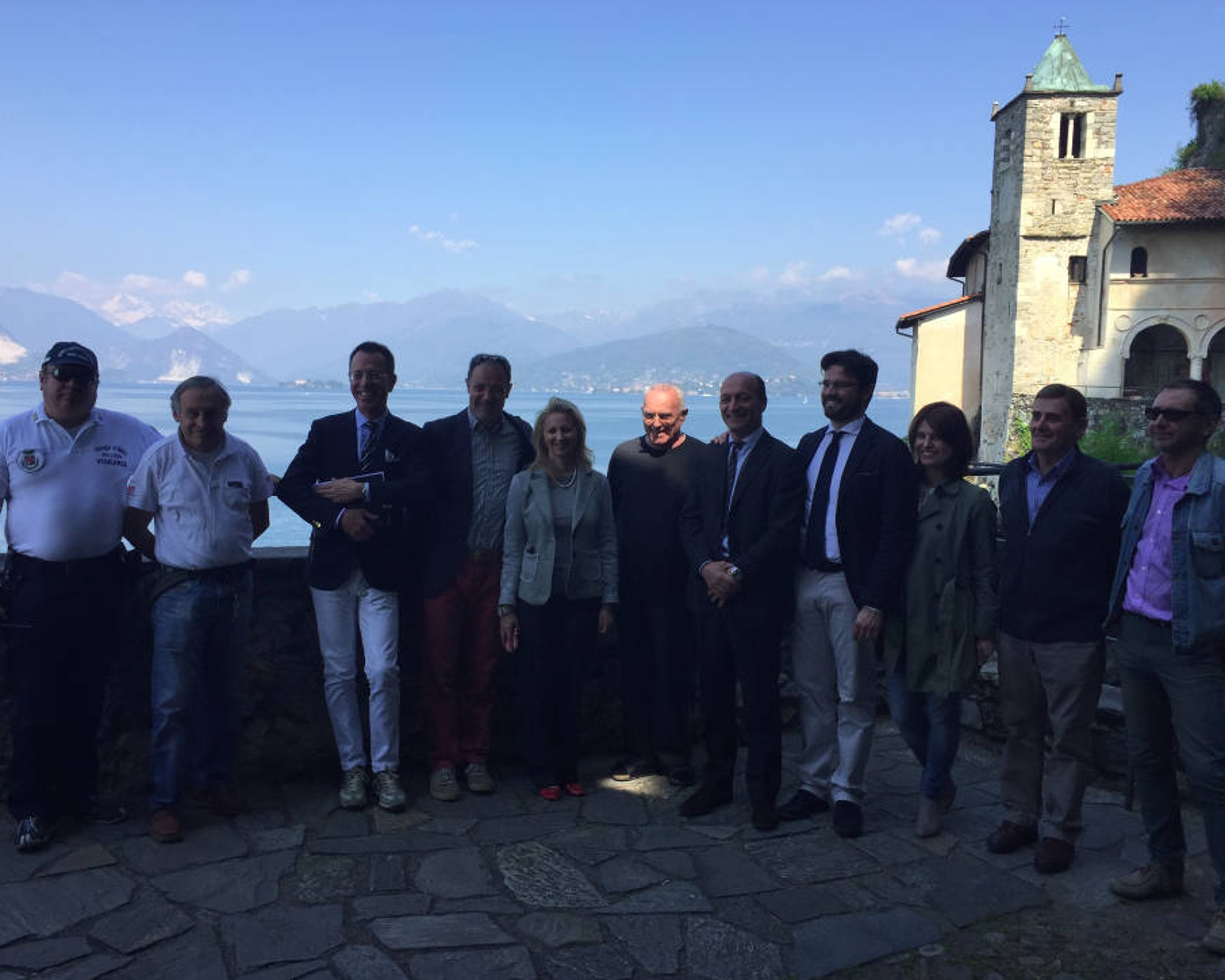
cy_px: 510
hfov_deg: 55.7
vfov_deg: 45.8
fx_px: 1160
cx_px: 608
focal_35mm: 32
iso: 32
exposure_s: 1/1163
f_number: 2.2
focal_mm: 4.15
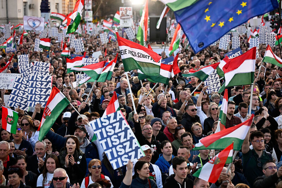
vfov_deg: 19.4
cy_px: 94
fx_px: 548
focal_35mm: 70
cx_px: 141
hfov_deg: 28.8
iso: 800
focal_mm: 70
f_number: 2.8
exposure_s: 1/2000
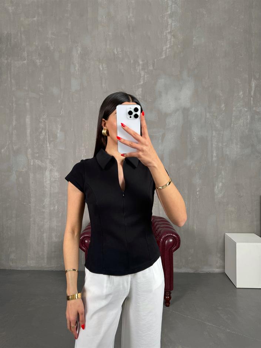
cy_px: 174
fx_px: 241
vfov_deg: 71.6
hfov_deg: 56.8
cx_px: 130
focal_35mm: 24
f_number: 1.78
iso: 125
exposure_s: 1/121
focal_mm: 6.76
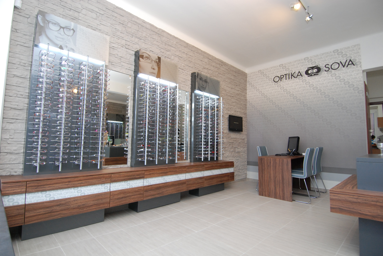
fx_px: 192
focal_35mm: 18
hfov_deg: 89.9
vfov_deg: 67.5
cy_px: 128
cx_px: 192
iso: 640
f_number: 4
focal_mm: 12
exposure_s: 1/25
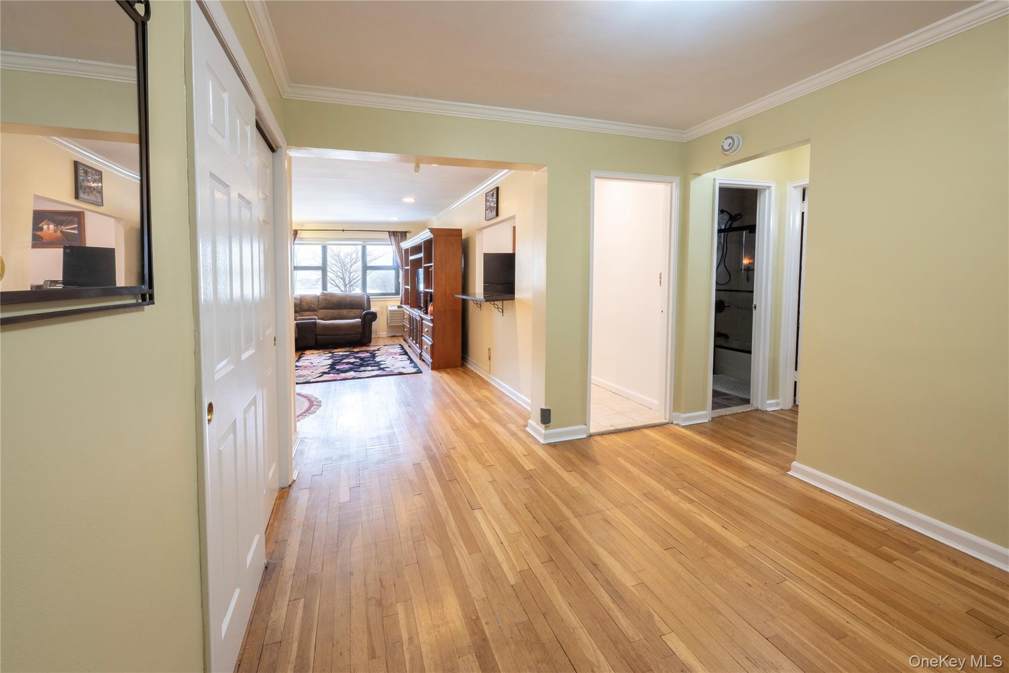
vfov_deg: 81.2
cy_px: 336
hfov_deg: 104.3
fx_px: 392
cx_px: 504
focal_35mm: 14
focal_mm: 14
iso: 800
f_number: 18
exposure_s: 1/1.67
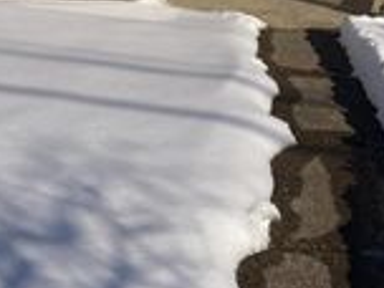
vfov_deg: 14.9
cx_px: 255
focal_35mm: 92
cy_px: -150
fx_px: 1021
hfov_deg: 21.2
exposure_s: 1/5405
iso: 25
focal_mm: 3.99
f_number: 1.8
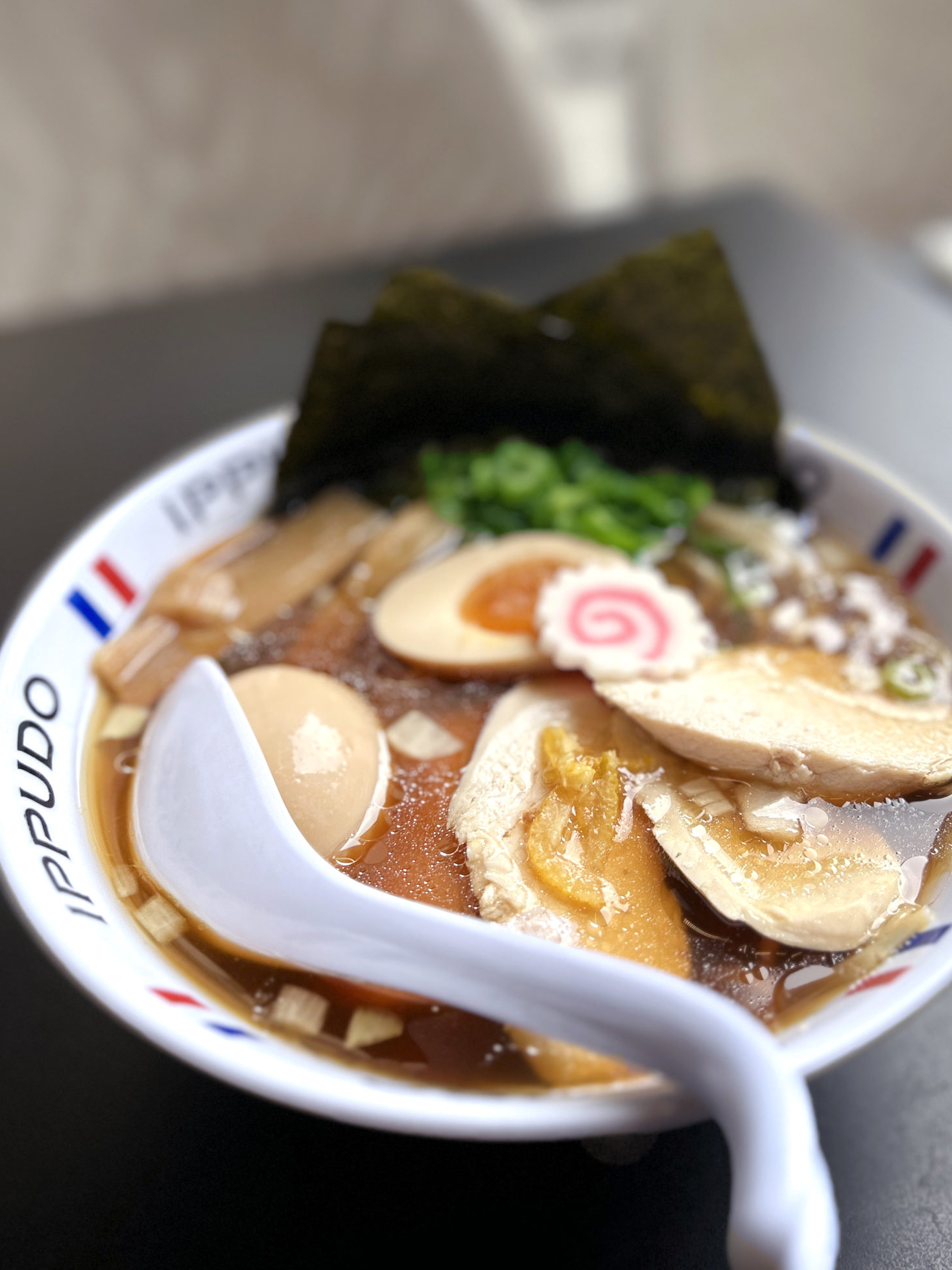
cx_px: 552
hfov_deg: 41.7
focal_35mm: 34
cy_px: 547
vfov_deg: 53.8
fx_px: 1247
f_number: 1.5
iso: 40
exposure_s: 1/260
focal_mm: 5.7
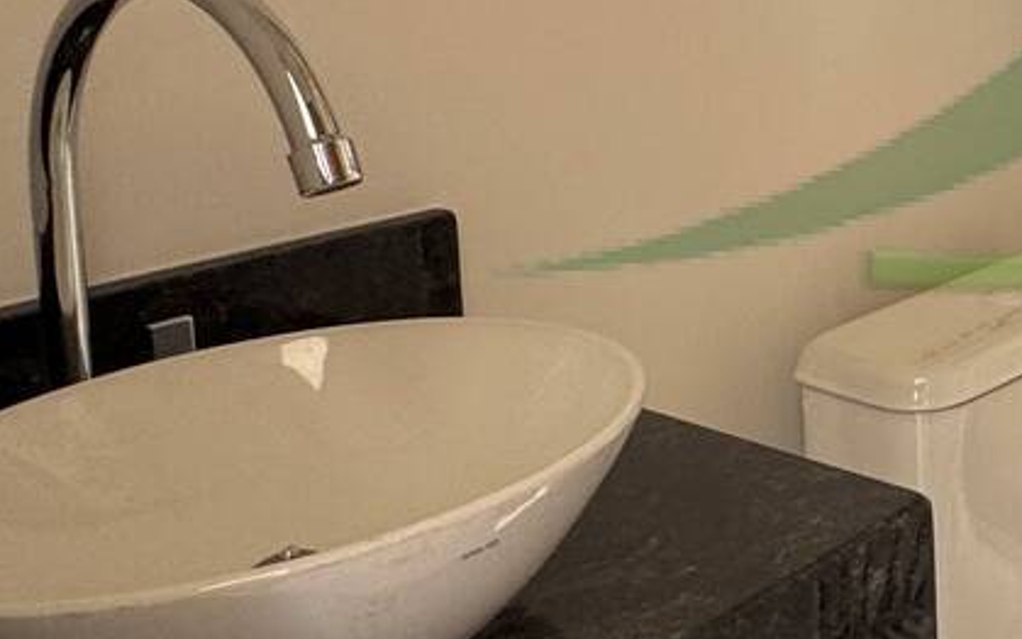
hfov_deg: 31.3
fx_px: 1421
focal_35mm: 51
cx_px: 1305
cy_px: -15
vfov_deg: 24.1
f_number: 2.2
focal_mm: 2.22
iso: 200
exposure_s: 1/99
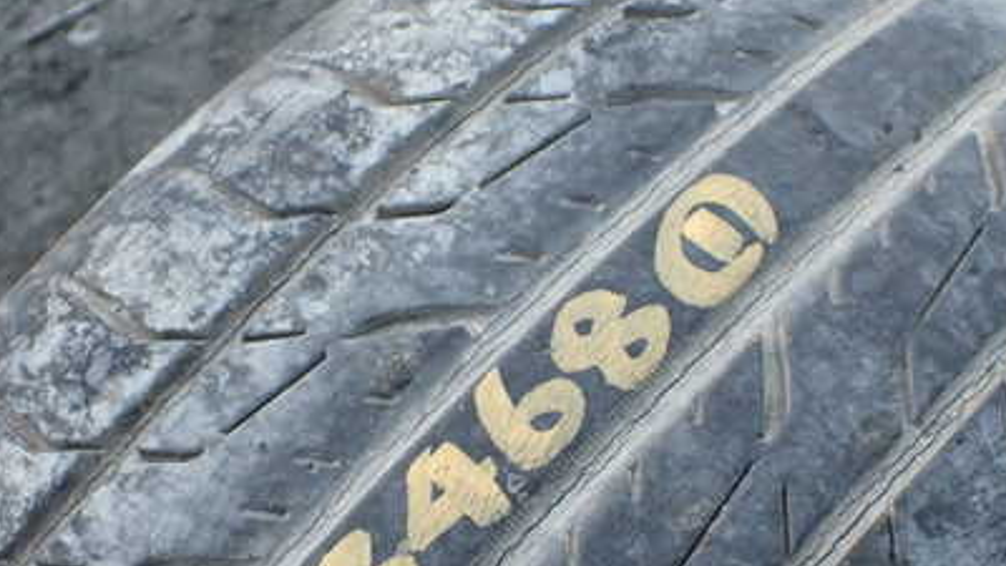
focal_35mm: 49
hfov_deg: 42.1
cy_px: 455
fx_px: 1307
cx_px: 541
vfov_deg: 24.0
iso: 800
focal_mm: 5.4
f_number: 2.3
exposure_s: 1/125
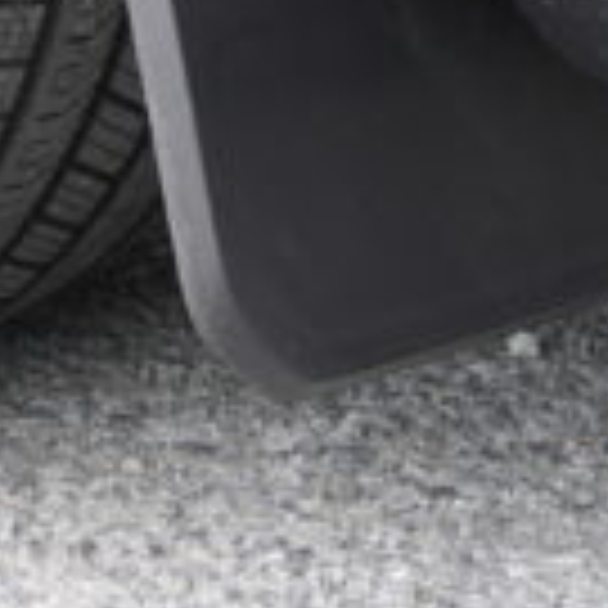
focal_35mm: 245
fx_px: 4875
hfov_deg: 7.1
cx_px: -113
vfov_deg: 7.0
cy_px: -471
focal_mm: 35
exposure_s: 1/60
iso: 200
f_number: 4.5
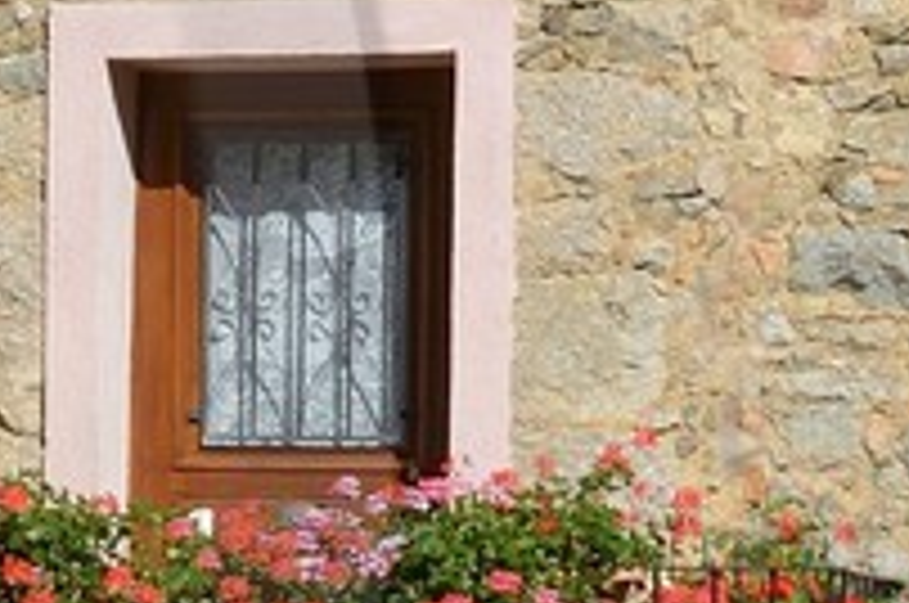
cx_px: -1467
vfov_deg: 5.4
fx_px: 6403
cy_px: 418
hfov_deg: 7.5
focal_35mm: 254
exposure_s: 1/250
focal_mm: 32
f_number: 11
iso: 200
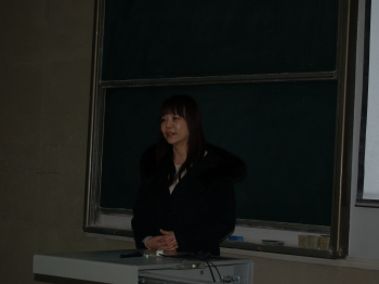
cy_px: 141
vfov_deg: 16.3
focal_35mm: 91
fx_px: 991
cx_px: 185
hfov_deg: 21.7
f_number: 5.6
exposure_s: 1/60
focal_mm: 55
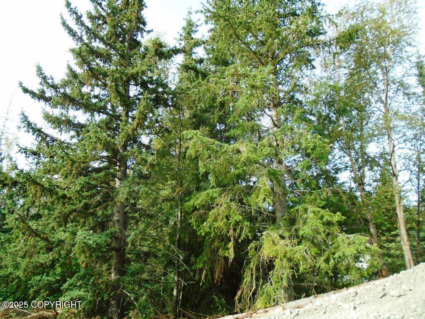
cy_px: 160
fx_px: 319
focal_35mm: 26
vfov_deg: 53.1
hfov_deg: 67.3
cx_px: 212
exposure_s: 1/250
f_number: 3.2
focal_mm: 4.6
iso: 100
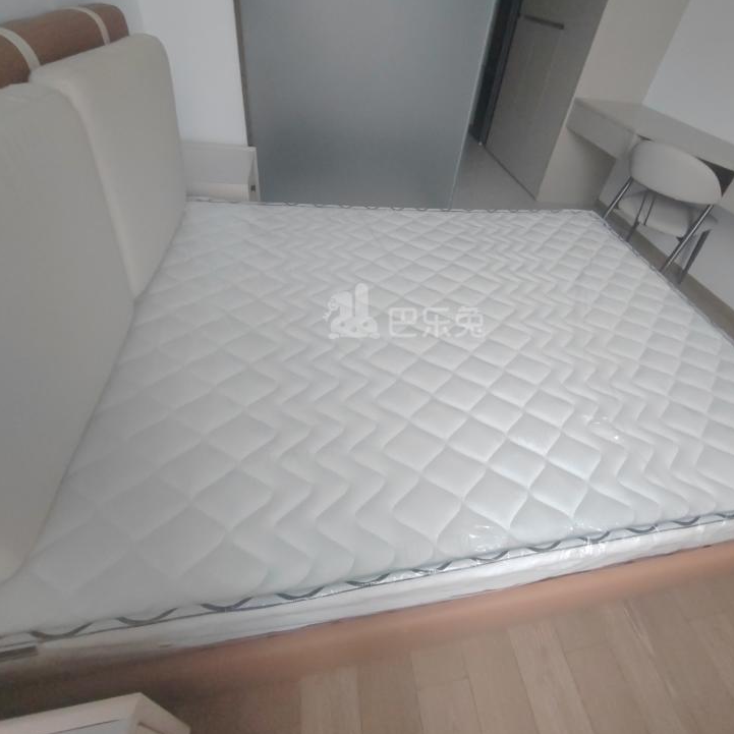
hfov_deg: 83.7
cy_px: 312
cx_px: 404
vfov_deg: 83.4
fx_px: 408
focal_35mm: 17
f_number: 2.2
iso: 800
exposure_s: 1/50
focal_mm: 2.16
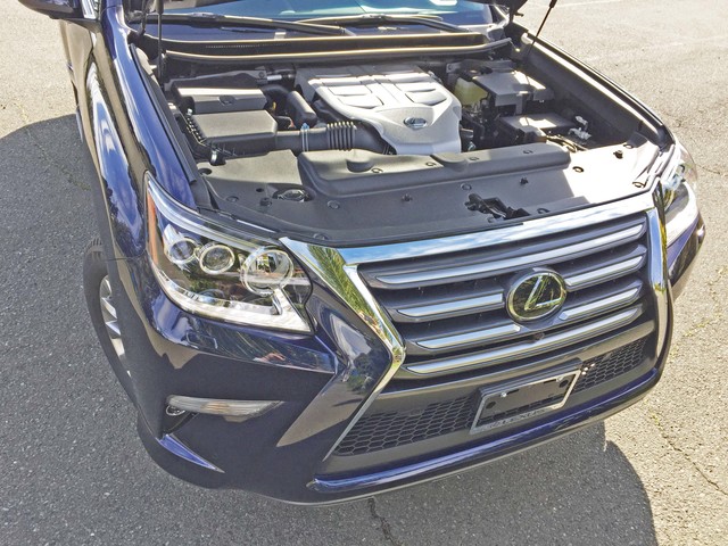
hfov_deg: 61.7
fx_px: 610
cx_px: 364
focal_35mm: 29
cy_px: 273
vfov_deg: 48.2
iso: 32
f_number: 2.2
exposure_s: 1/434
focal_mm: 4.15
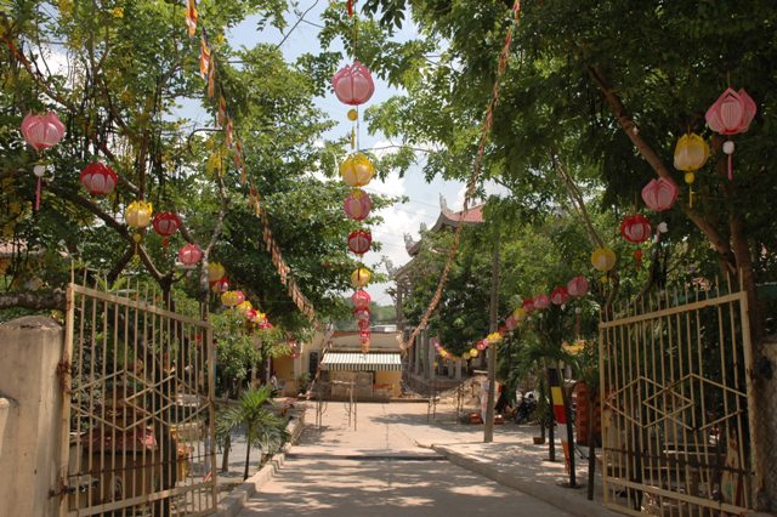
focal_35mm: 33
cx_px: 388
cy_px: 258
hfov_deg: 57.2
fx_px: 712
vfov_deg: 39.9
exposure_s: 1/320
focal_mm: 22
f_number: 9
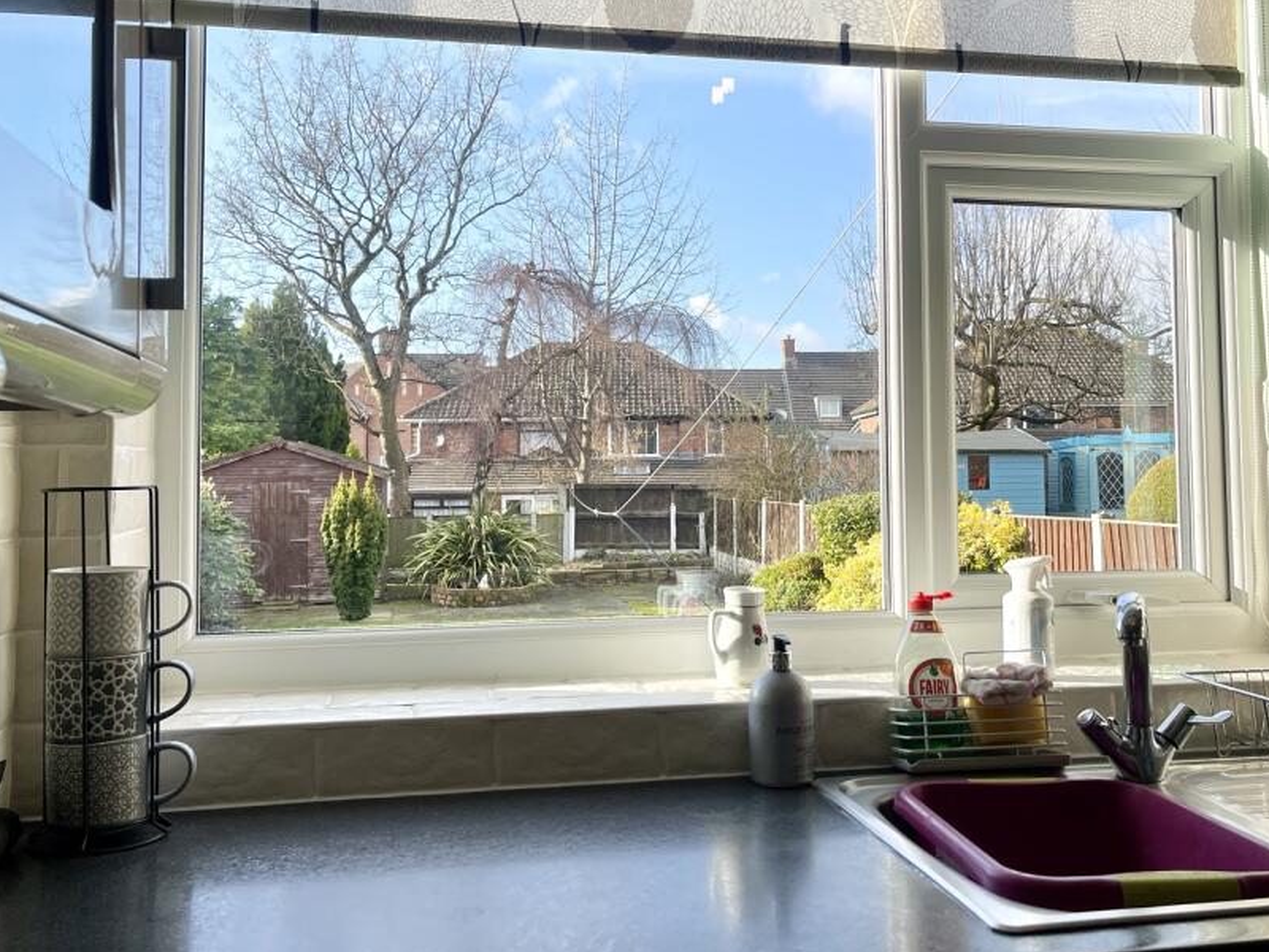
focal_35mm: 32
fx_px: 1173
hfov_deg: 56.8
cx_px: 679
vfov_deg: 44.0
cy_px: 400
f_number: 1.6
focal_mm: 5.1
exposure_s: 1/1266
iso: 32
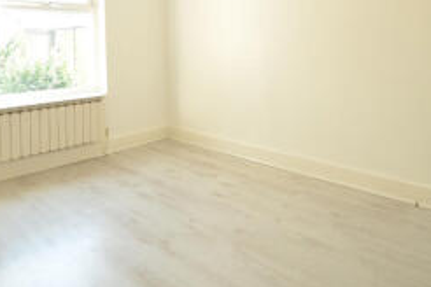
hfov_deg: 63.1
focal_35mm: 29
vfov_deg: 42.7
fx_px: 347
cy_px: 53
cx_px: 172
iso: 200
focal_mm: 10
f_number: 4
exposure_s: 1/60
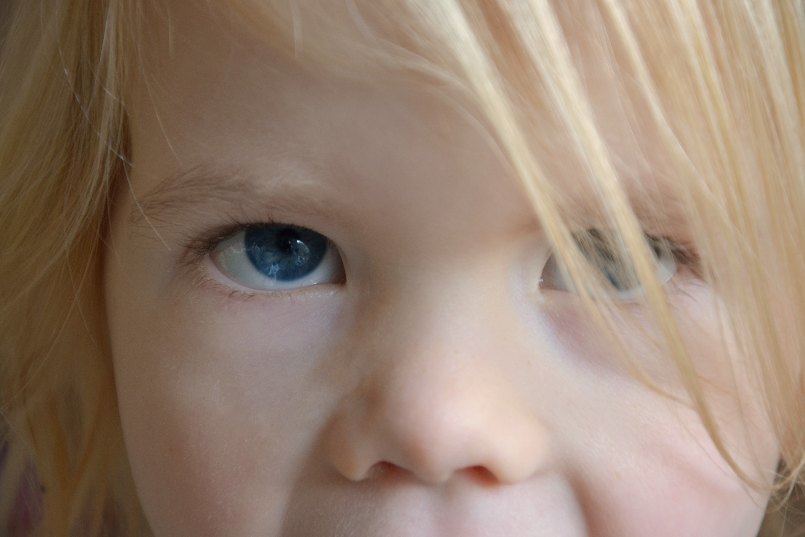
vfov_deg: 8.7
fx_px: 3522
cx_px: 402
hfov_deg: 13.0
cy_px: 268
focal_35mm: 158
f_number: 5.6
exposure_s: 1/15
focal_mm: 105
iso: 400
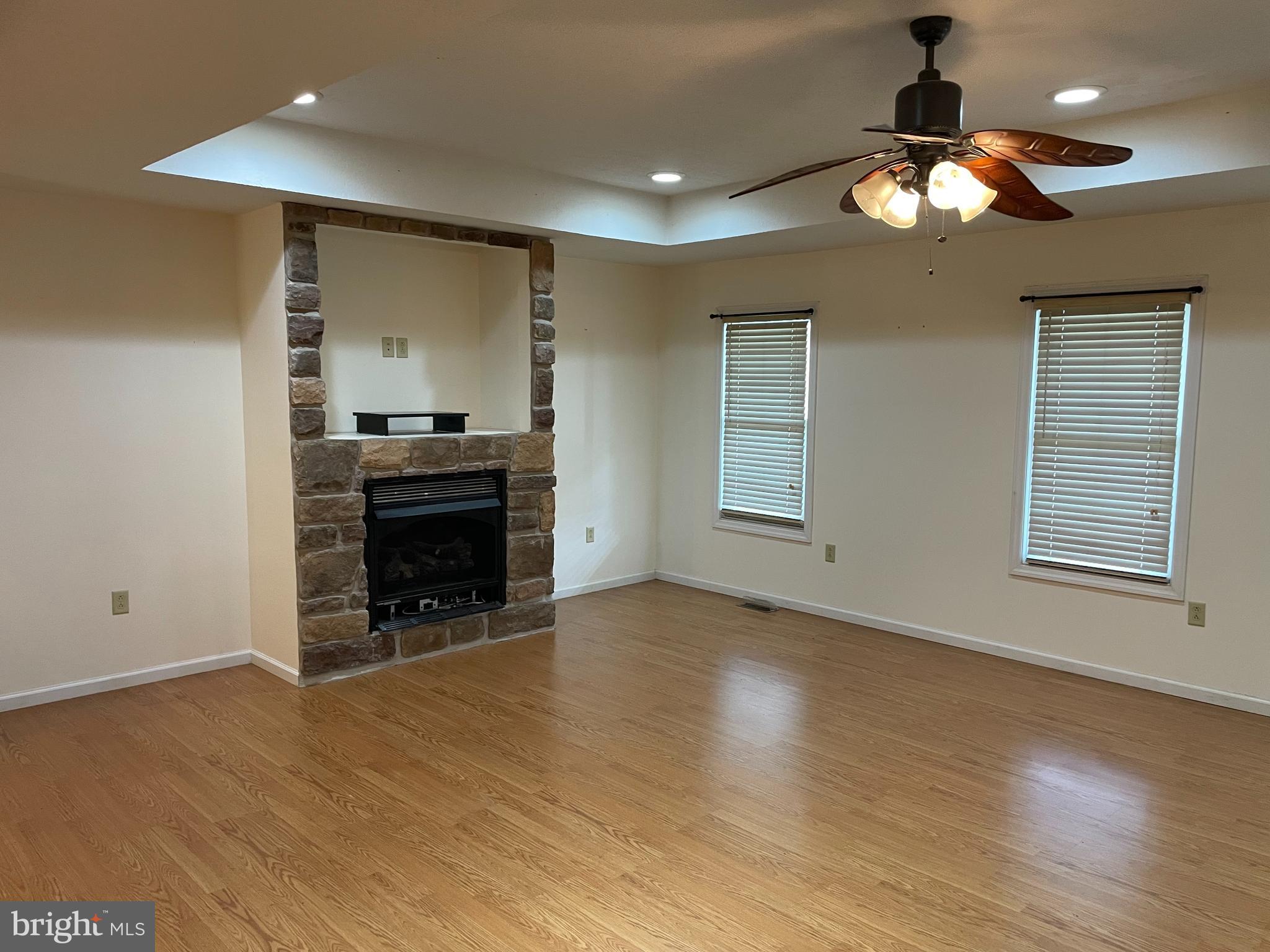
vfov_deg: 53.1
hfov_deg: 67.3
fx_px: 954
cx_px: 635
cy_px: 476
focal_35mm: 26
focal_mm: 4.2
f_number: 1.6
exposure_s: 1/60
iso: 160
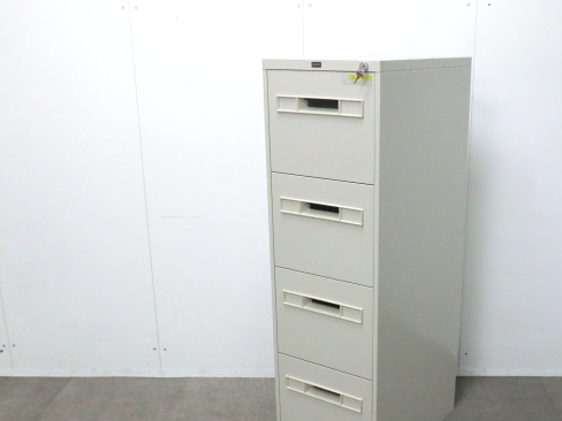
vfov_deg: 34.3
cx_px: 365
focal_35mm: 42
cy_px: 236
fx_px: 682
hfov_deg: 44.3
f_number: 3.5
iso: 640
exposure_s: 1/60
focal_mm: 5.8
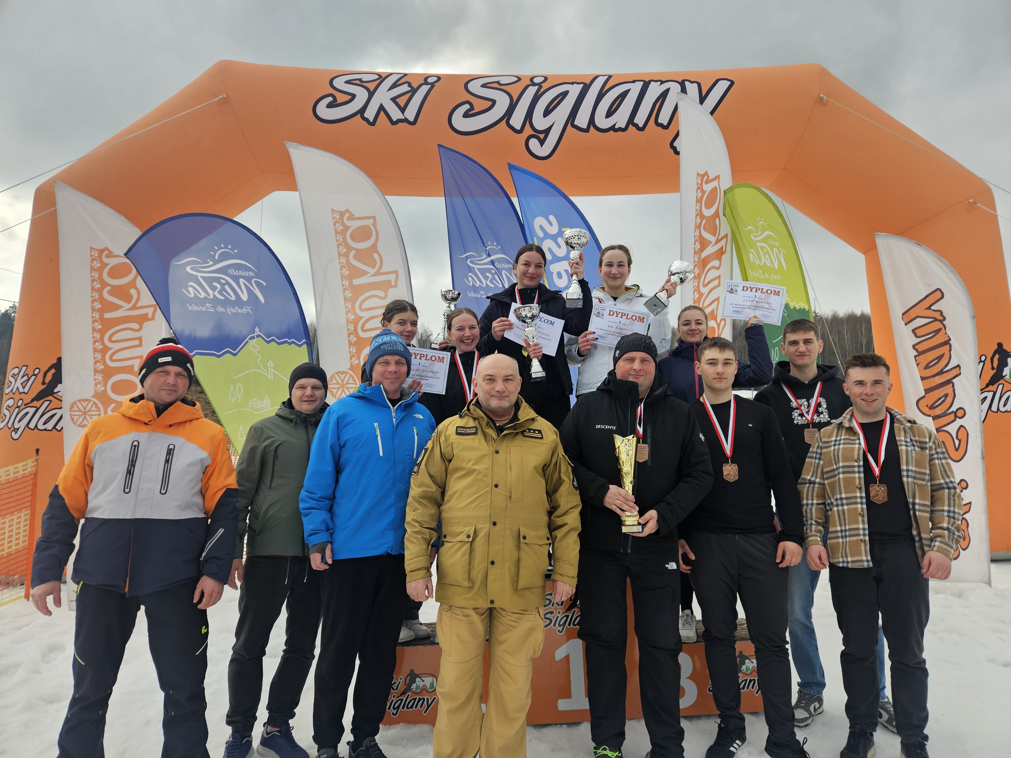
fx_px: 672
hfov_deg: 73.9
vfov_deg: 58.9
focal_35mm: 23
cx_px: 506
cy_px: 379
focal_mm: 5.4
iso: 25
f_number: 1.8
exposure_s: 1/1084
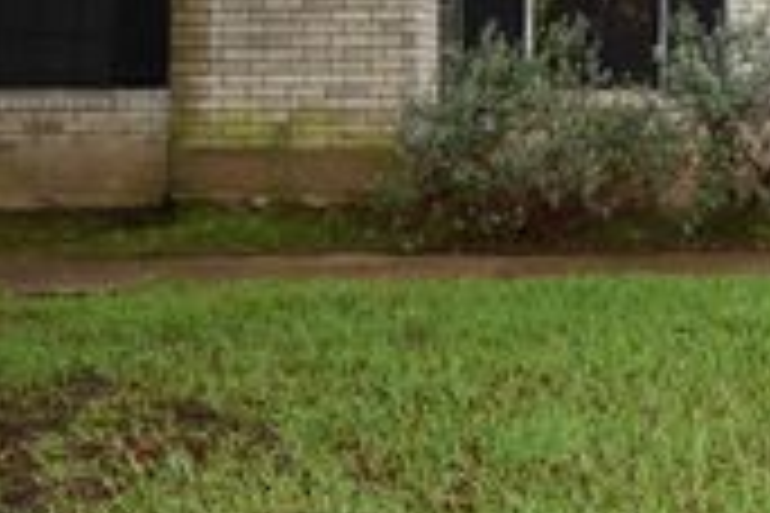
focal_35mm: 70
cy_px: 20
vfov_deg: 19.0
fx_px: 1497
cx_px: 756
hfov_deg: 27.3
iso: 220
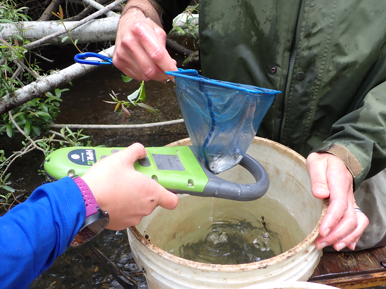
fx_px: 335
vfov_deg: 46.8
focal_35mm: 30
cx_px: 193
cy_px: 144
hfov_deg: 60.0
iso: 125
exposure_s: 1/125
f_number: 2.3
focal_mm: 5.4
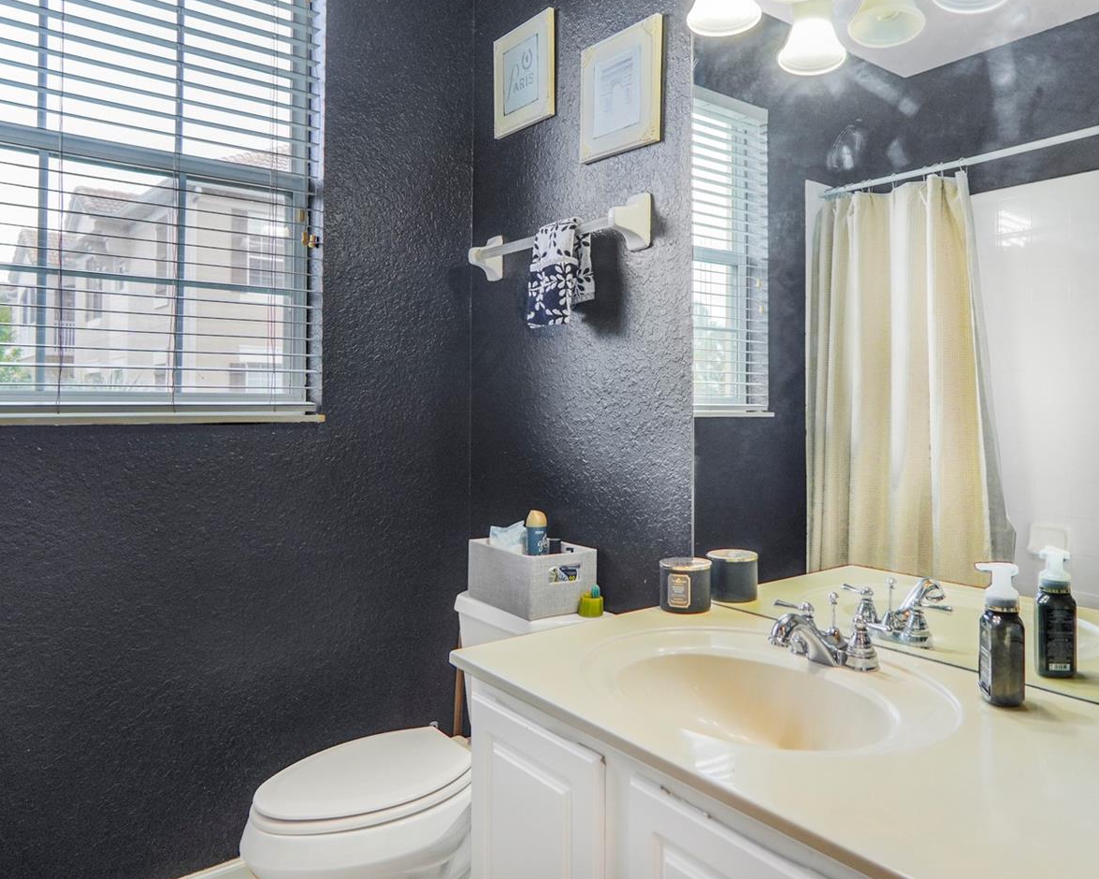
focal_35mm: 23
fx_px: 748
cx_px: 629
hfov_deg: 72.2
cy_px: 386
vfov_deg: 60.7
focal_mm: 12
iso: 400
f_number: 3.2
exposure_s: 1/80
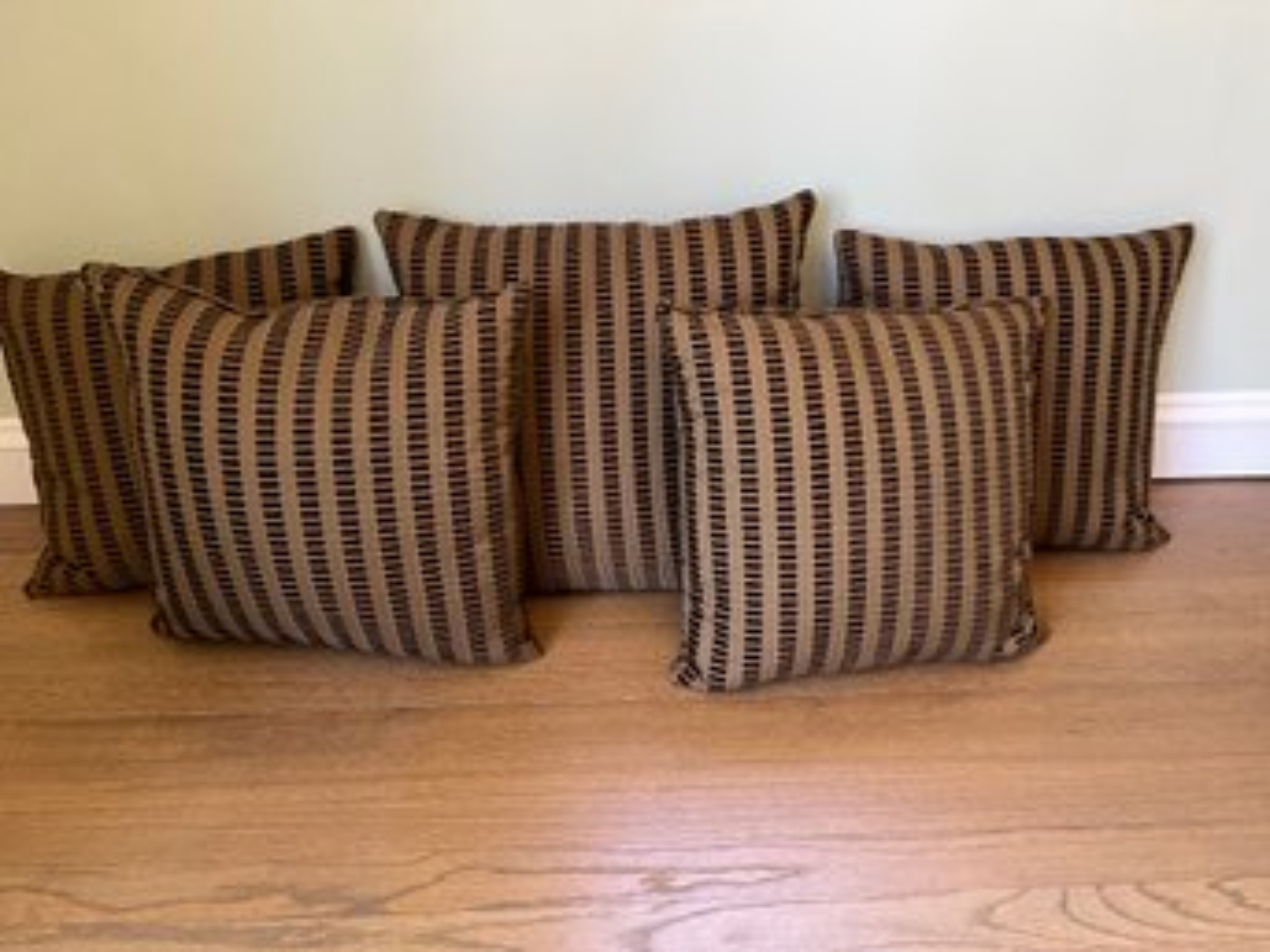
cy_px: 476
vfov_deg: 53.0
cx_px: 635
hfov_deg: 67.3
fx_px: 954
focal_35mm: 26
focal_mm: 5.1
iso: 250
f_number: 1.6
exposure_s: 1/60
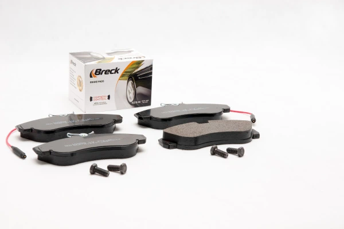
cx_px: 172
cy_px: 114
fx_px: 788
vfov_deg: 16.6
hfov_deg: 24.6
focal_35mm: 82
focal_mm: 55
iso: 100
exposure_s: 1/200
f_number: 11
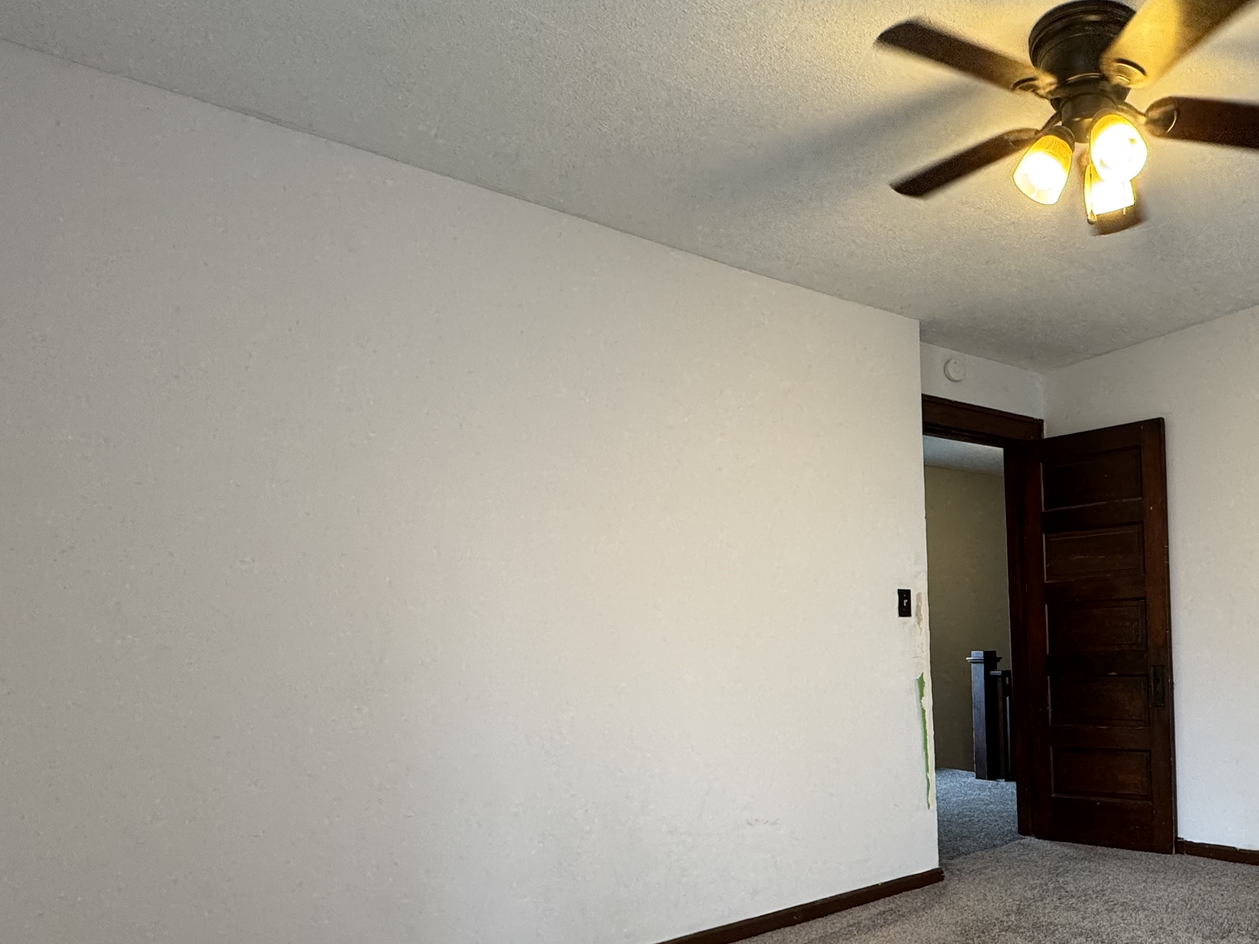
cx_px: 1005
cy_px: 650
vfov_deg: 53.5
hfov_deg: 63.5
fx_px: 909
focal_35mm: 25
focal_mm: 2.22
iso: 200
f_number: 2.2
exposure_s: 1/60
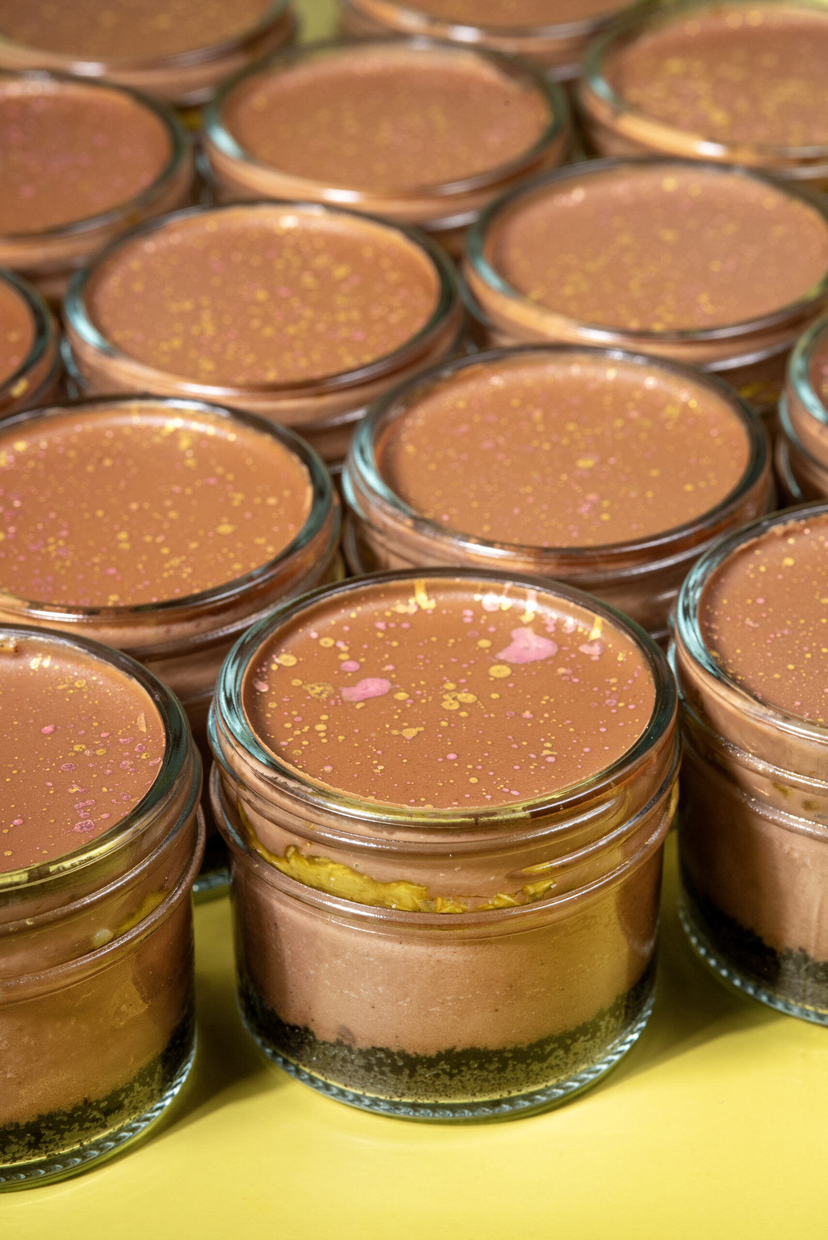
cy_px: 620
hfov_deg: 13.1
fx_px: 3619
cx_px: 414
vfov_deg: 19.4
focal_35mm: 105
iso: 400
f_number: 18
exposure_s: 1/200
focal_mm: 105
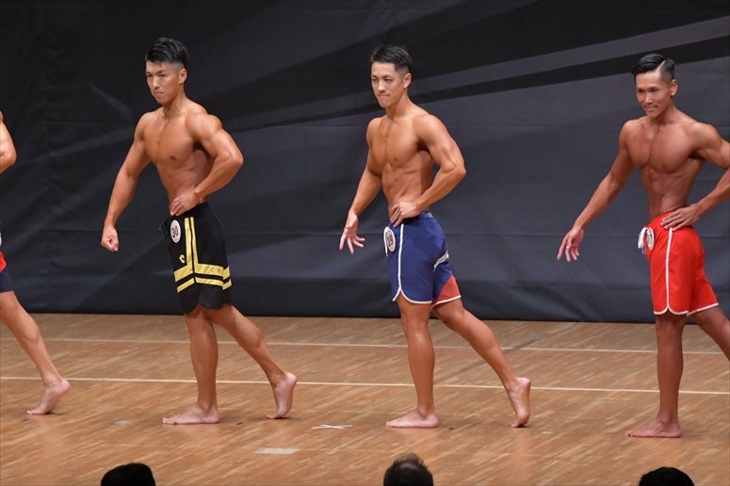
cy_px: 243
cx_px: 365
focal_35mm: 255
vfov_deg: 5.4
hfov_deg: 8.1
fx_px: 5168
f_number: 5.6
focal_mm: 170
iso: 6400
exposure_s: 1/400
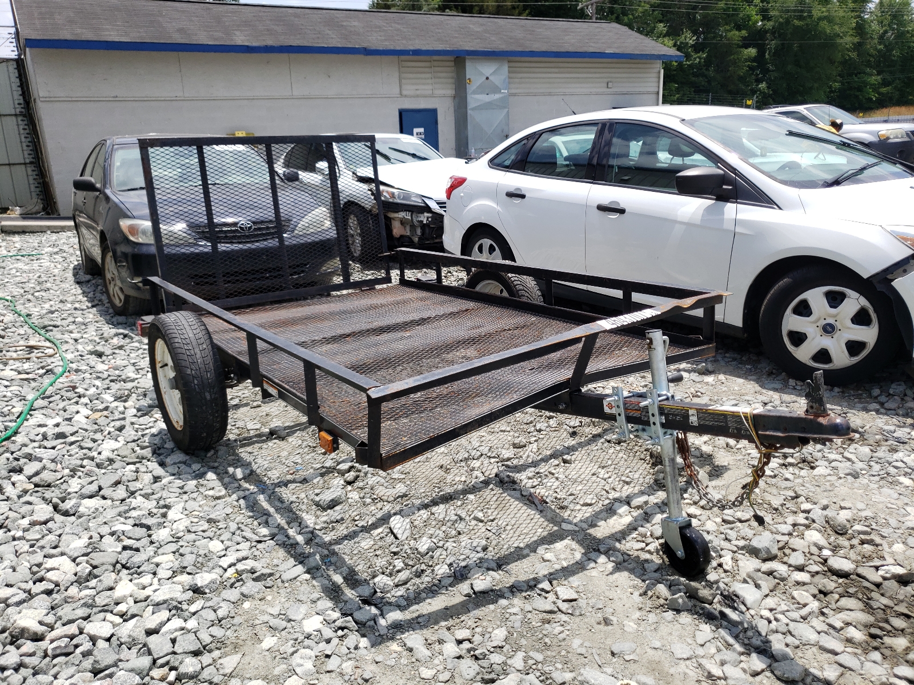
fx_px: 687
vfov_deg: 53.1
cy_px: 342
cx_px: 457
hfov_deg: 67.3
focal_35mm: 26
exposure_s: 1/2500
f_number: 1.5
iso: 50
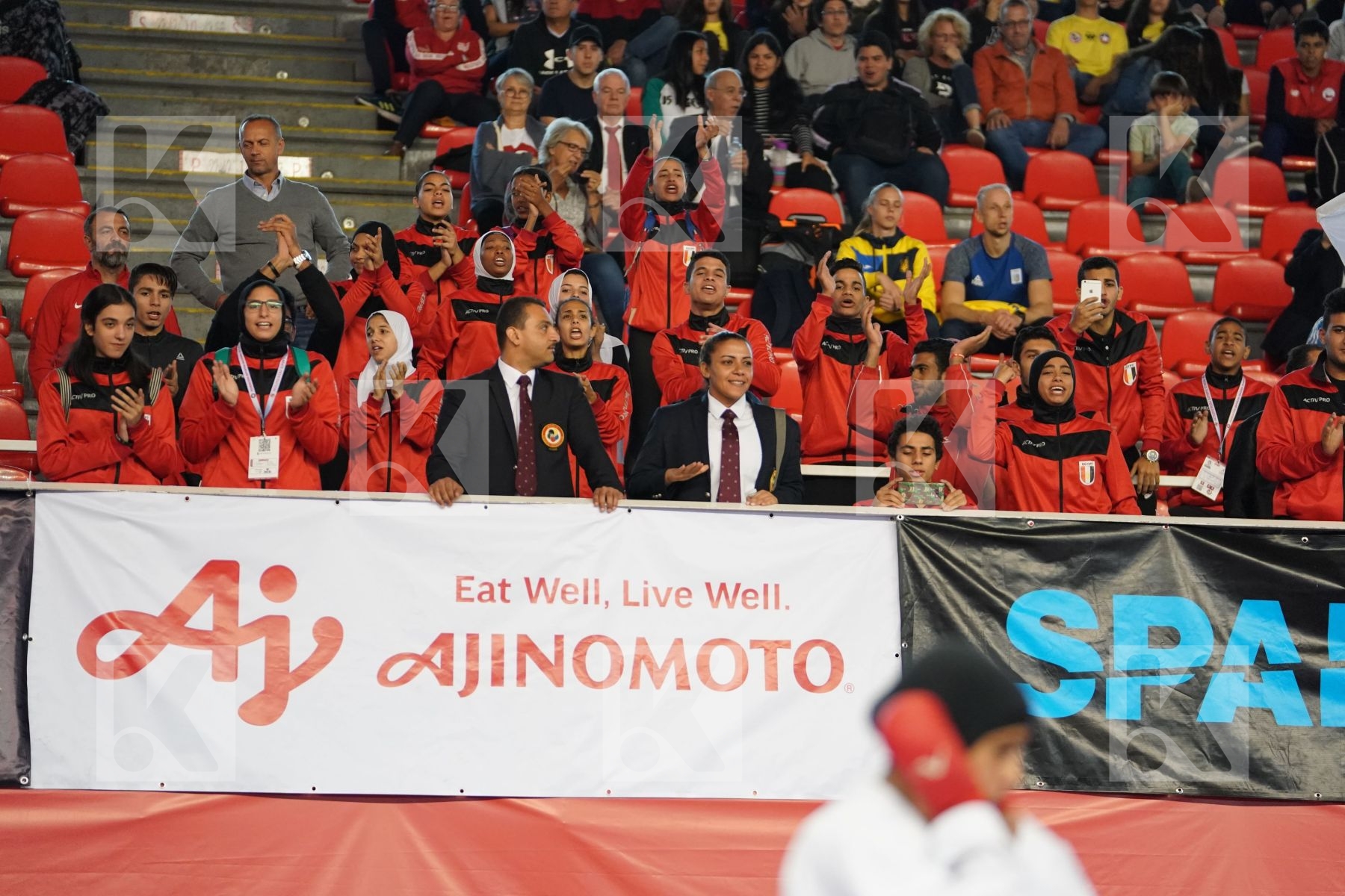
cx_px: 672
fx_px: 5529
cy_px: 448
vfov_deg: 9.3
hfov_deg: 13.9
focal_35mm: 148
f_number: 2.8
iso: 4000
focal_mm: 148
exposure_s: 1/1000
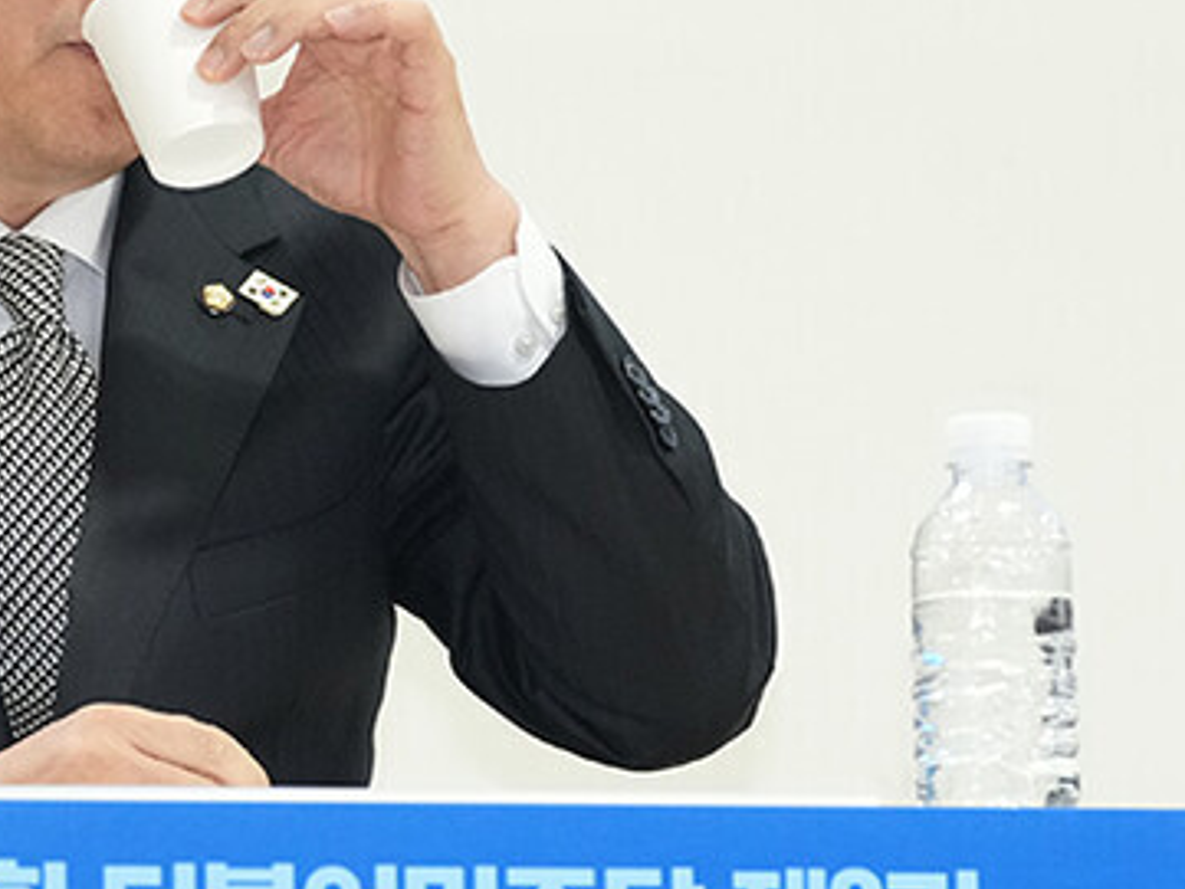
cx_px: 82
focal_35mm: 284
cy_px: 407
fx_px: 9725
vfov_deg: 5.2
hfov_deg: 7.0
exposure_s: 1/200
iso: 3200
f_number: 4.5
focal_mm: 111
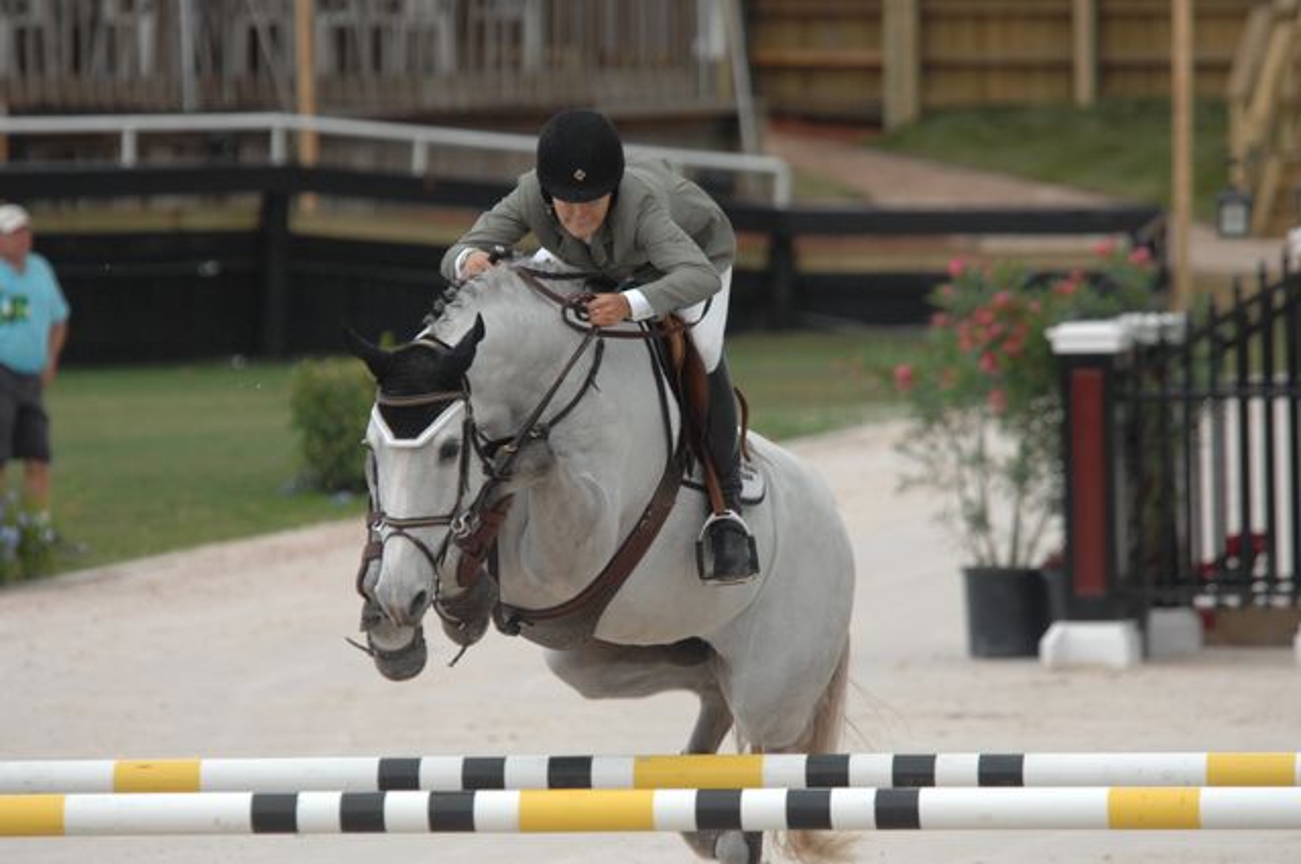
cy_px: 432
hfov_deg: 4.6
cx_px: 650
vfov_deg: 3.0
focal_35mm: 450
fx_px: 16242
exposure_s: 1/500
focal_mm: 300
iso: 400
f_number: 5.3
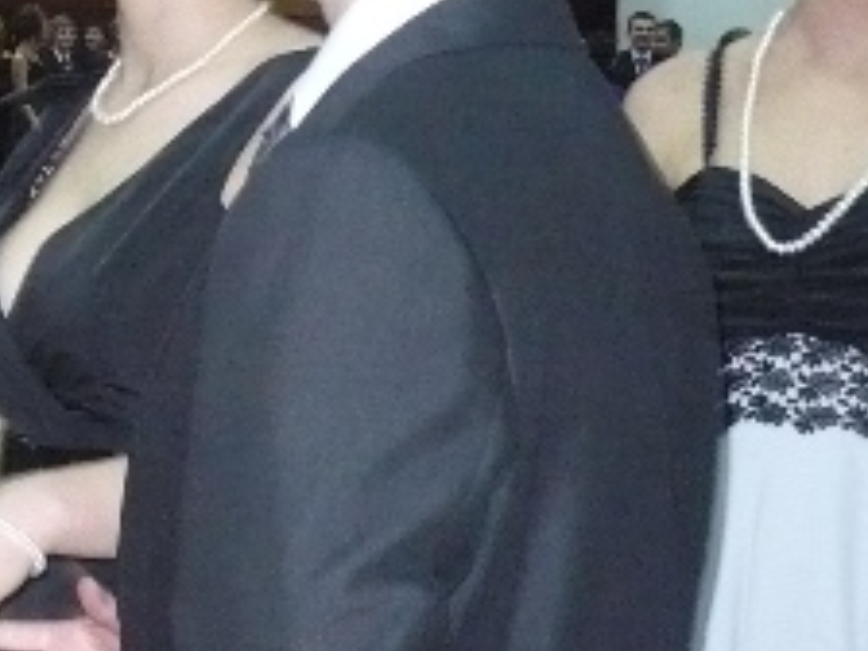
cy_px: 50
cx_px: -194
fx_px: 3084
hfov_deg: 15.4
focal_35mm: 123
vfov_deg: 12.0
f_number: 2.8
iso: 400
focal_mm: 5.8
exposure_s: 1/30
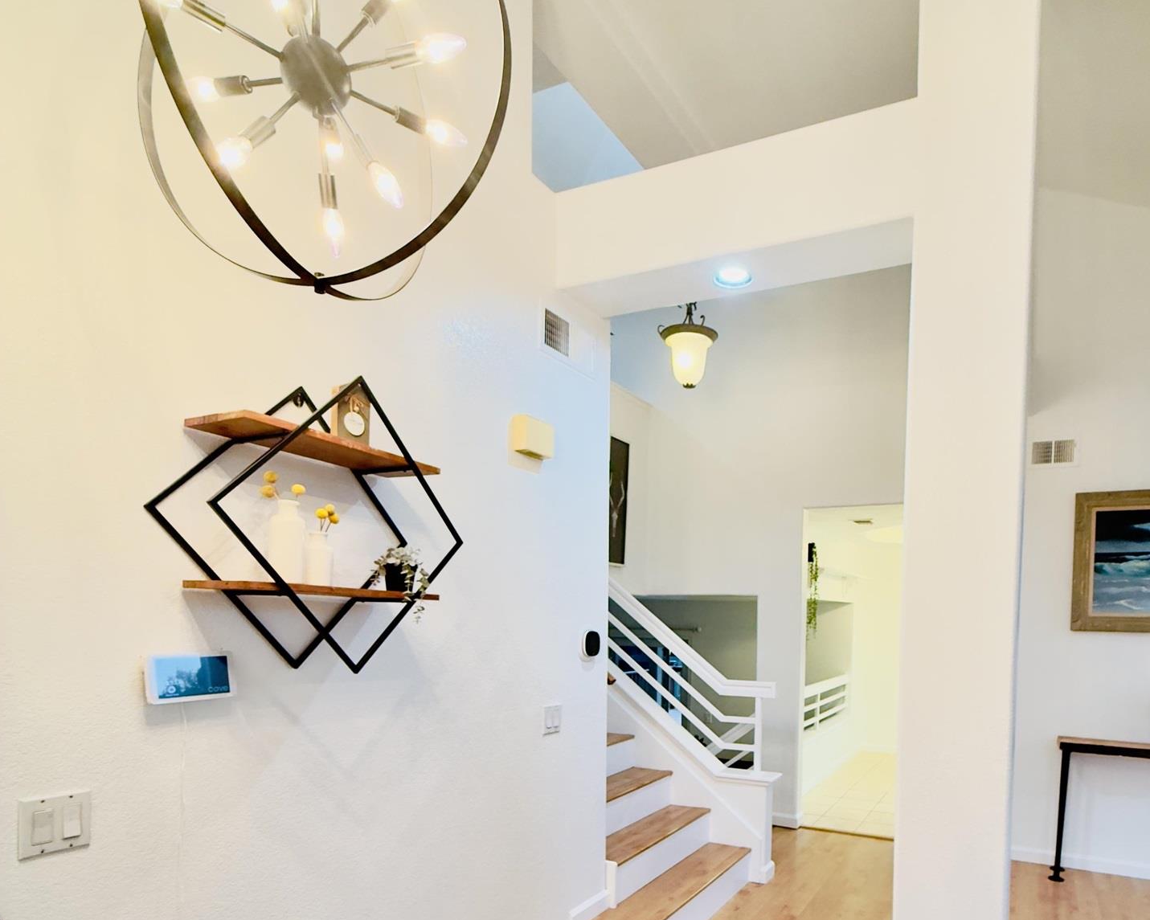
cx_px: 687
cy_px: 655
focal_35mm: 22
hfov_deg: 74.3
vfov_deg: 60.7
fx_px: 749
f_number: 2.2
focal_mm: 2.22
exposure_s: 1/60
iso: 400
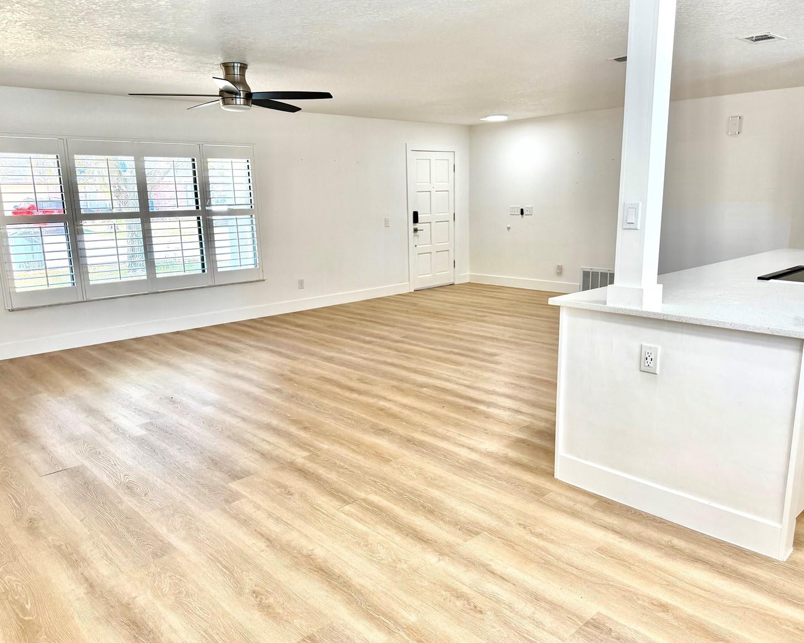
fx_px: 619
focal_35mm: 26
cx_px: 400
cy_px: 321
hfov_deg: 66.0
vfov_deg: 54.9
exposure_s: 1/199
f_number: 1.78
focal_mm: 6.76
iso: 125
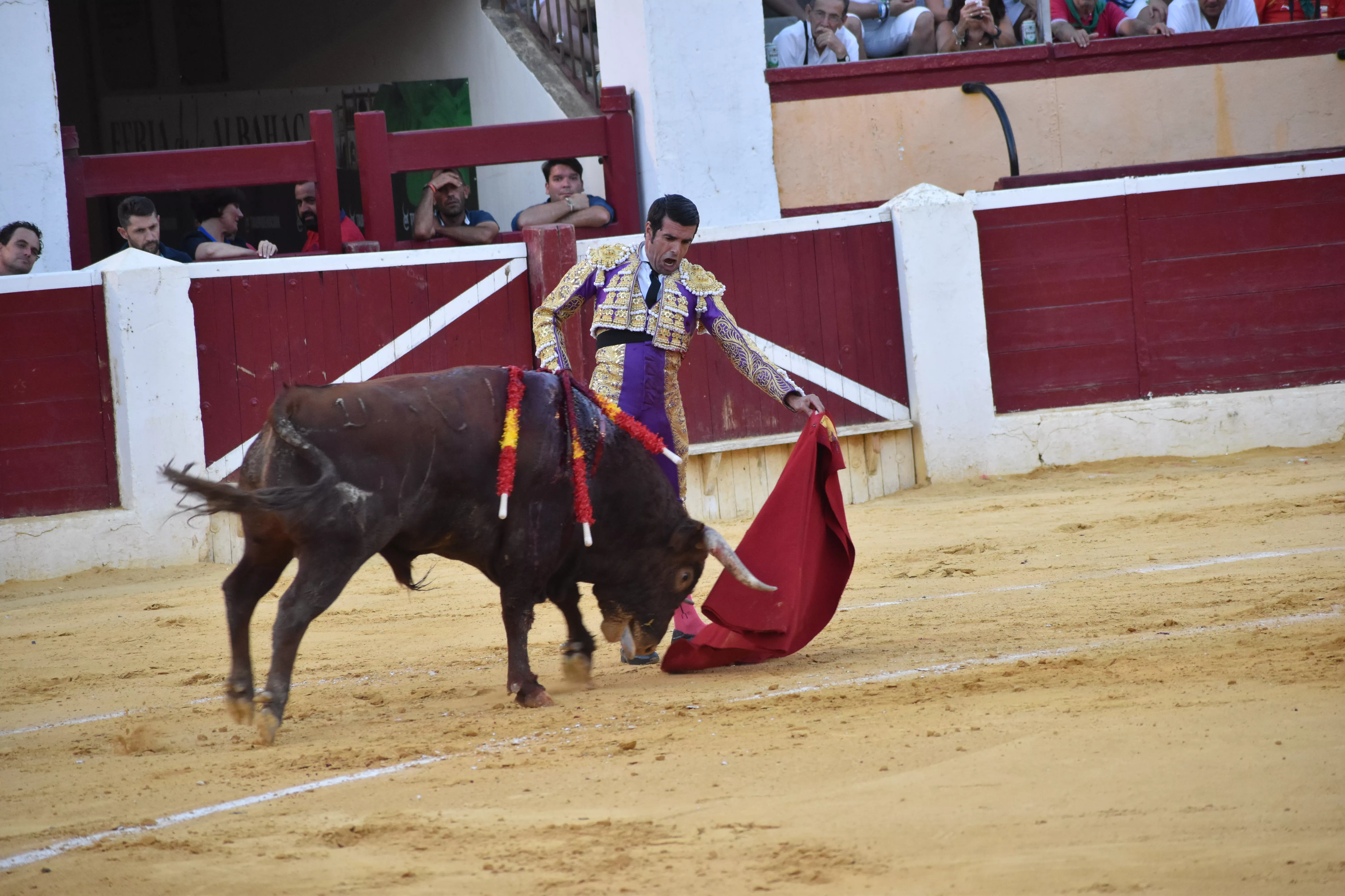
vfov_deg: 5.6
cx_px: 672
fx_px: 9246
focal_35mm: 248
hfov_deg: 8.3
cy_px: 448
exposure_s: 1/250
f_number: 5
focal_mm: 165
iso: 1600
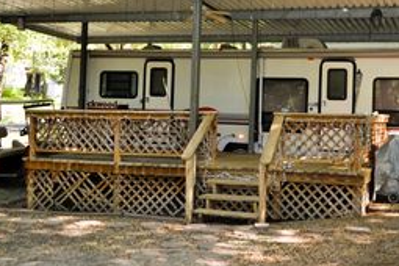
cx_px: 247
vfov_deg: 25.3
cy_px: 79
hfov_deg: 37.3
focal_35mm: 53
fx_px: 587
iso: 160
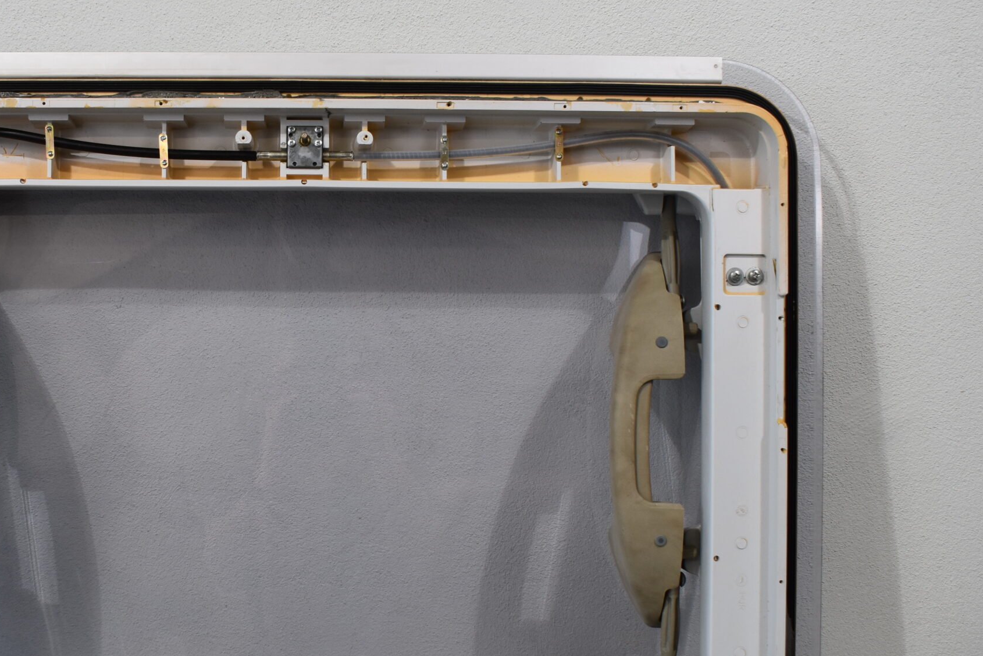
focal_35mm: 50
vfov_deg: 27.0
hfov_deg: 39.1
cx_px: 318
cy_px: 383
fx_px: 1365
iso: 360
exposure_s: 1/125
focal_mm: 22
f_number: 5.6
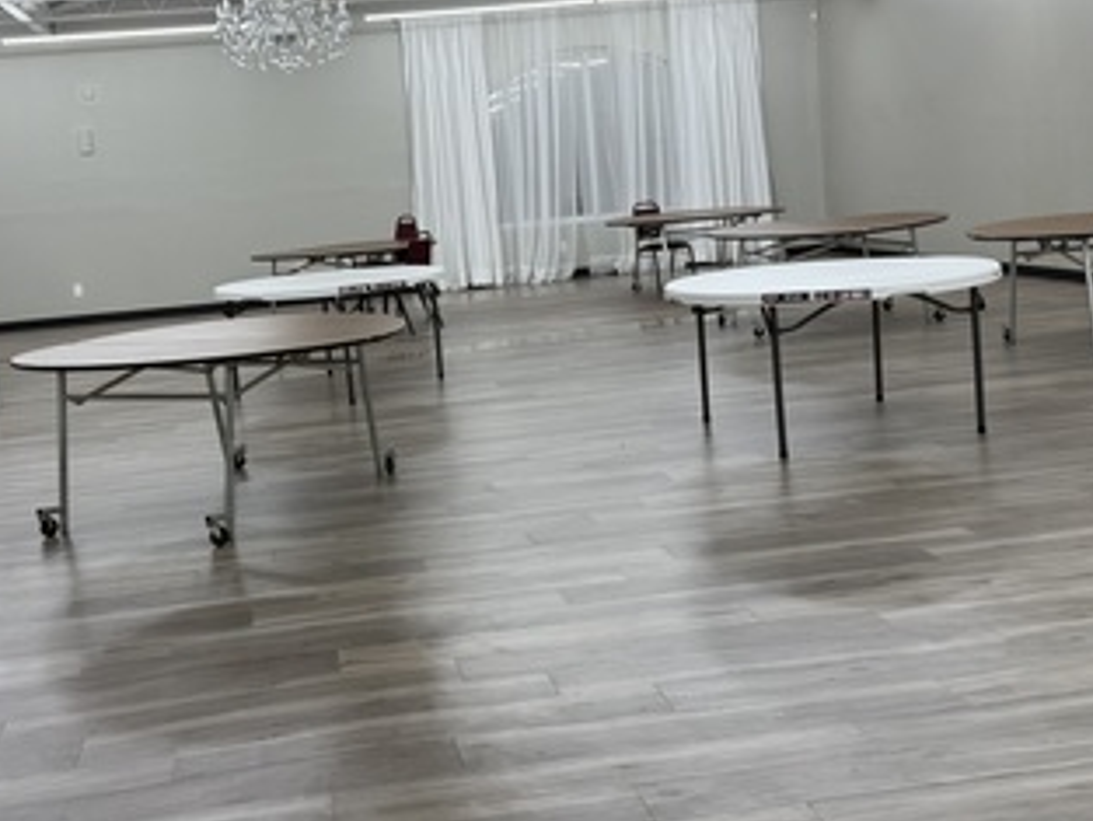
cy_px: 328
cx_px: 457
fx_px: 1453
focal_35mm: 46
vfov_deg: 31.4
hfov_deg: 41.1
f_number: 1.78
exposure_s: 1/158
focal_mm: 6.76
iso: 80
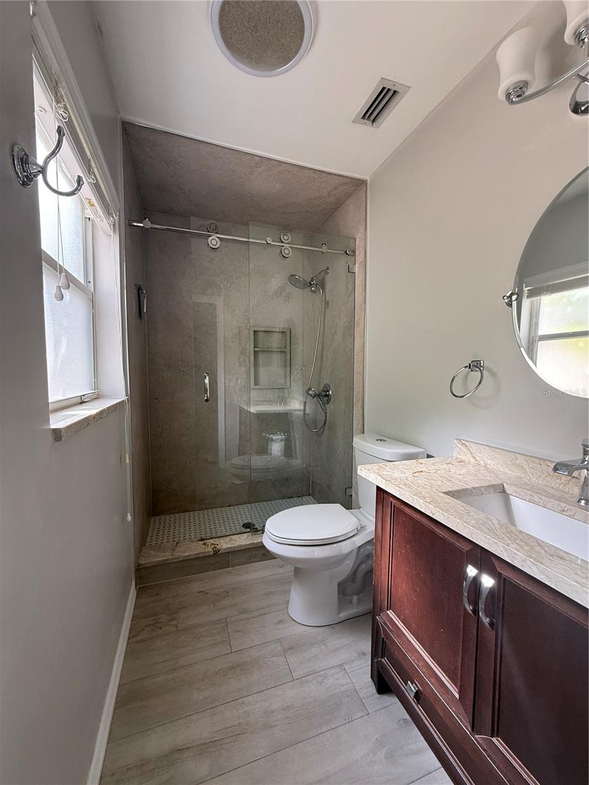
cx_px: 294
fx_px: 318
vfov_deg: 102.1
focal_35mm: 14
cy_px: 392
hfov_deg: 85.7
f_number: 2.2
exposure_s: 1/99
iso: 160
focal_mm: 2.22
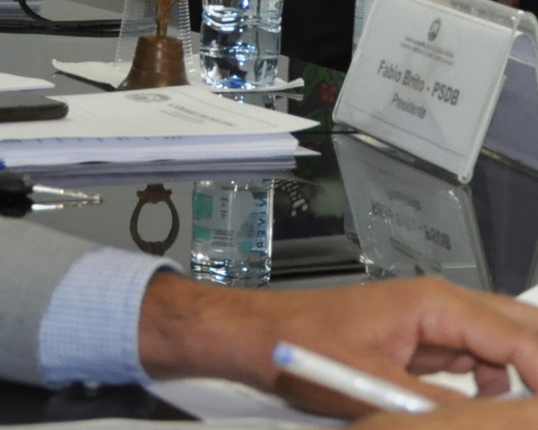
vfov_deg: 7.4
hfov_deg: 9.3
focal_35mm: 208
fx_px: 3311
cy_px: -55
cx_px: 299
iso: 800
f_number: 4
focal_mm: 28
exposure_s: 1/100
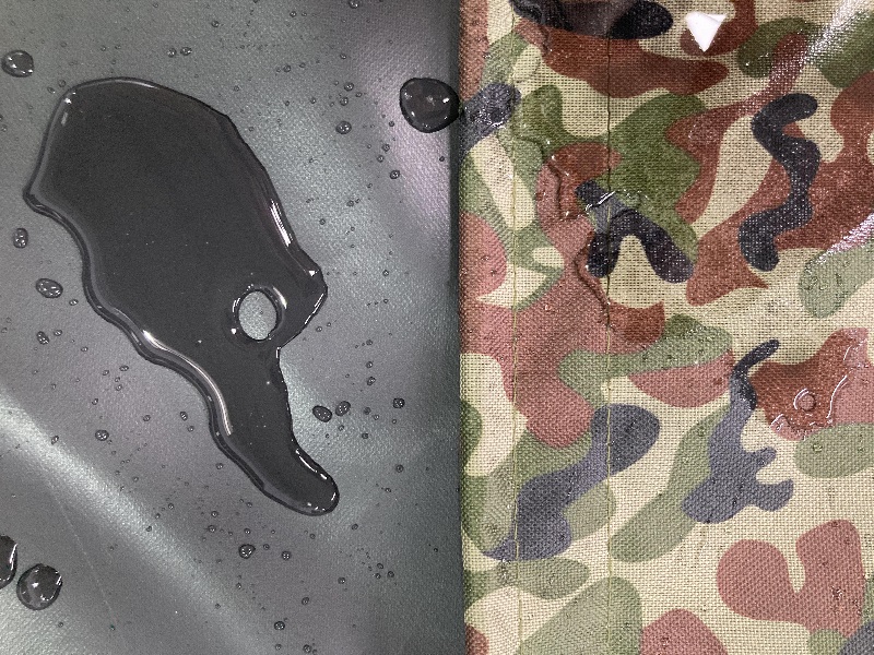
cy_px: 328
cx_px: 437
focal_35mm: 28
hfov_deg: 63.4
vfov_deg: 49.7
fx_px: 707
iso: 400
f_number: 1.8
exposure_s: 1/36
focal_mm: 3.99
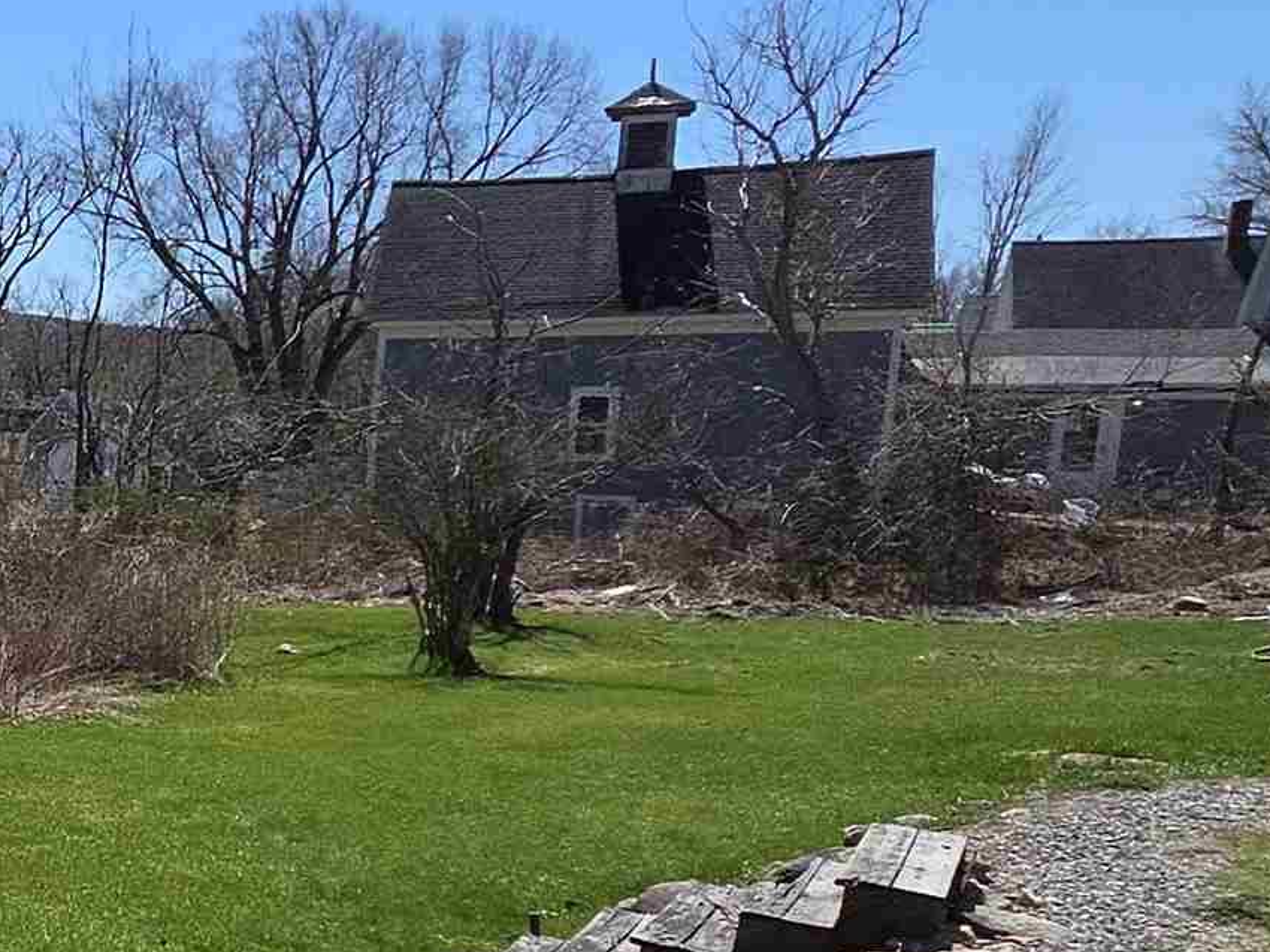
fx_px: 1724
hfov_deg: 28.5
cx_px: -577
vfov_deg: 30.5
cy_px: 680
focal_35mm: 47
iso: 50
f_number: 2.2
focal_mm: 2.2
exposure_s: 1/2391
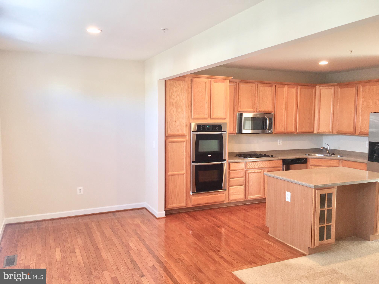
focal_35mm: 29
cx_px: 190
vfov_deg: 48.2
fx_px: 318
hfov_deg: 61.7
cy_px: 142
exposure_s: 1/30
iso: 32
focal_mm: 4.15
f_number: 2.2
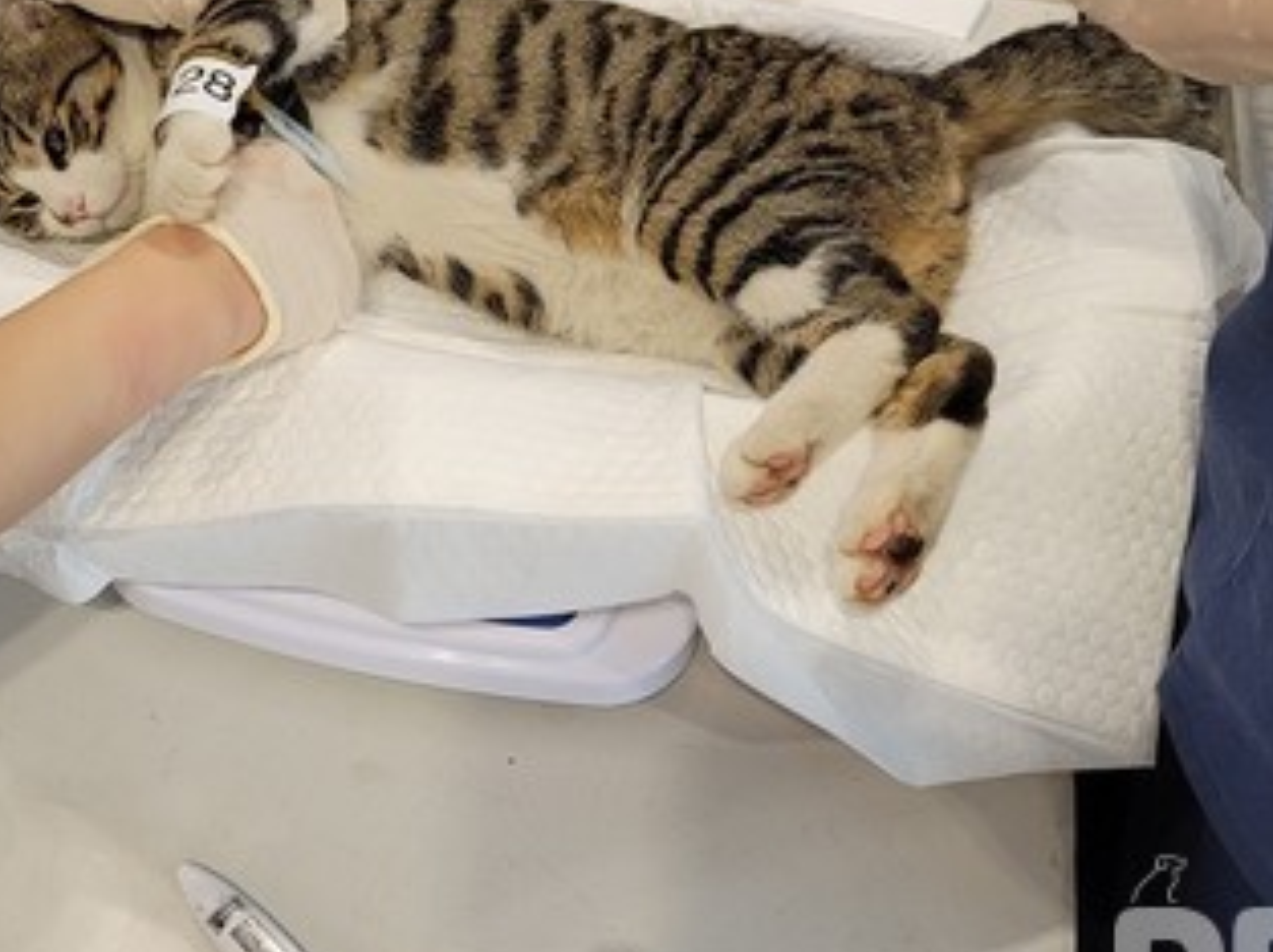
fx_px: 1763
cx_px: 427
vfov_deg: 29.6
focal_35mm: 48
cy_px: 203
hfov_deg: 39.2
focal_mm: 7
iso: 200
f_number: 1.8
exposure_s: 1/119
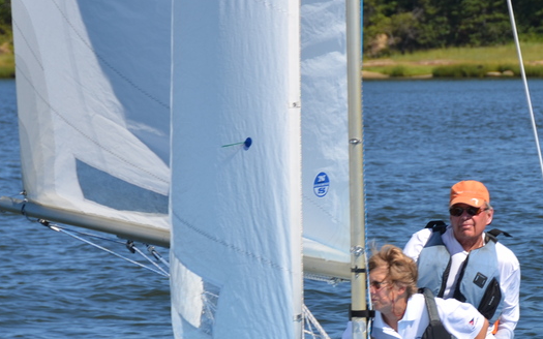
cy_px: 278
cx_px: 431
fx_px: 4927
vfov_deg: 3.9
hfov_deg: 6.3
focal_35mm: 333
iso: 100
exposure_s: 1/320
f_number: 9
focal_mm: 112
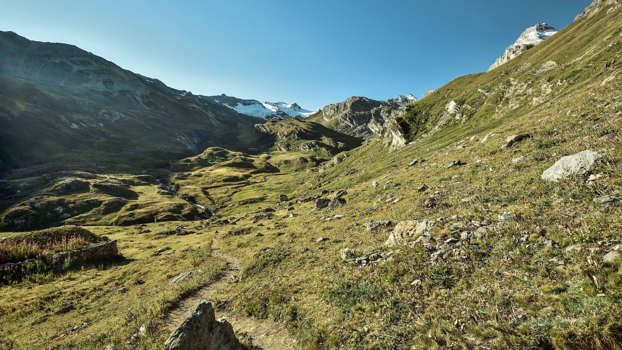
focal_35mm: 17
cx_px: 308
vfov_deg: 63.5
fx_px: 280
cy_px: 144
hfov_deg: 95.9
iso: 100
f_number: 11
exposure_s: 1/40
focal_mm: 16
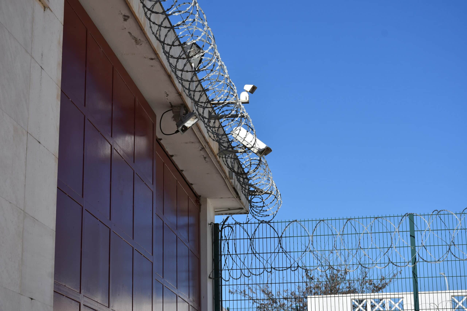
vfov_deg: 18.2
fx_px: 973
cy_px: 156
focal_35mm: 75
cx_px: 234
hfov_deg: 27.0
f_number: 8
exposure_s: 1/640
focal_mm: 50
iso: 100
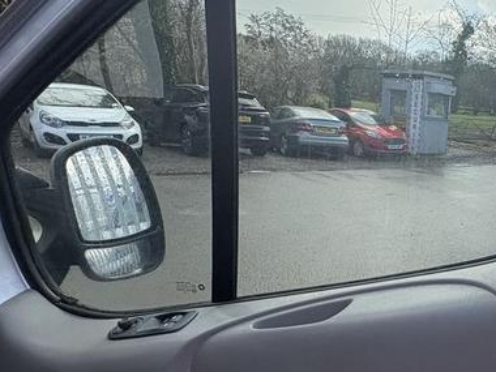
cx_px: 469
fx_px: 473
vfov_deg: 42.3
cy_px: 251
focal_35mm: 33
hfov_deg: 48.1
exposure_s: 1/435
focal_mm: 2.22
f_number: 2.2
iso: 40
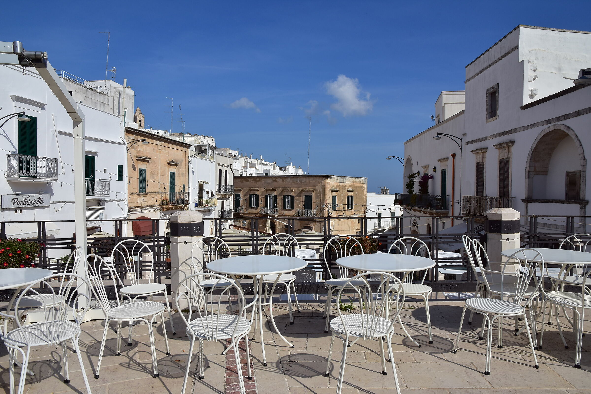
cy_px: 197
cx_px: 296
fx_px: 394
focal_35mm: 24
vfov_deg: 53.2
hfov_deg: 73.7
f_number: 11
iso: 160
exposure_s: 1/500
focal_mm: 16
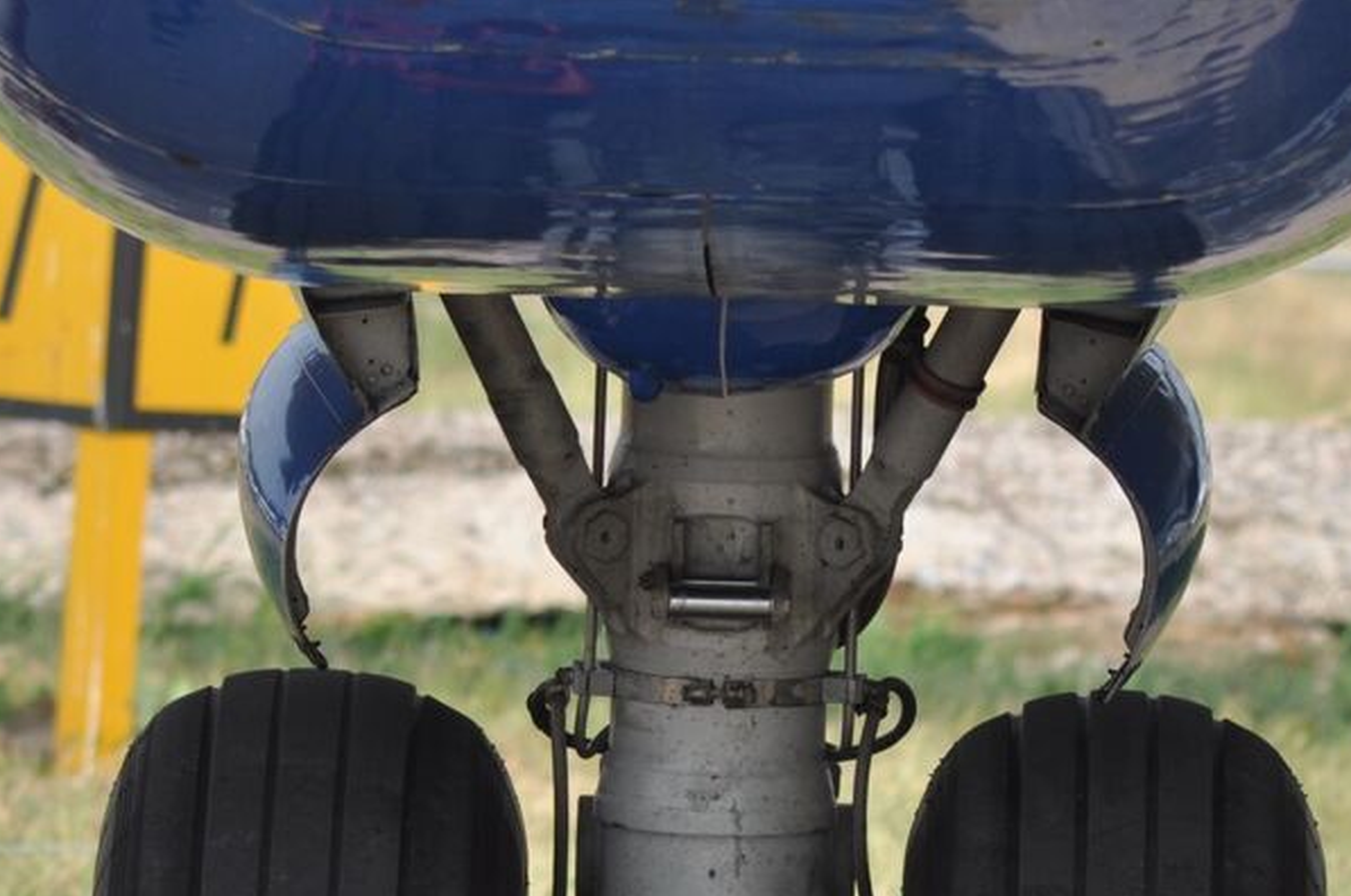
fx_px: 21693
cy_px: 959
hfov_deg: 3.6
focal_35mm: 579
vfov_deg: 2.4
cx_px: 724
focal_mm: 180
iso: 200
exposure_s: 1/400
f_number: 8
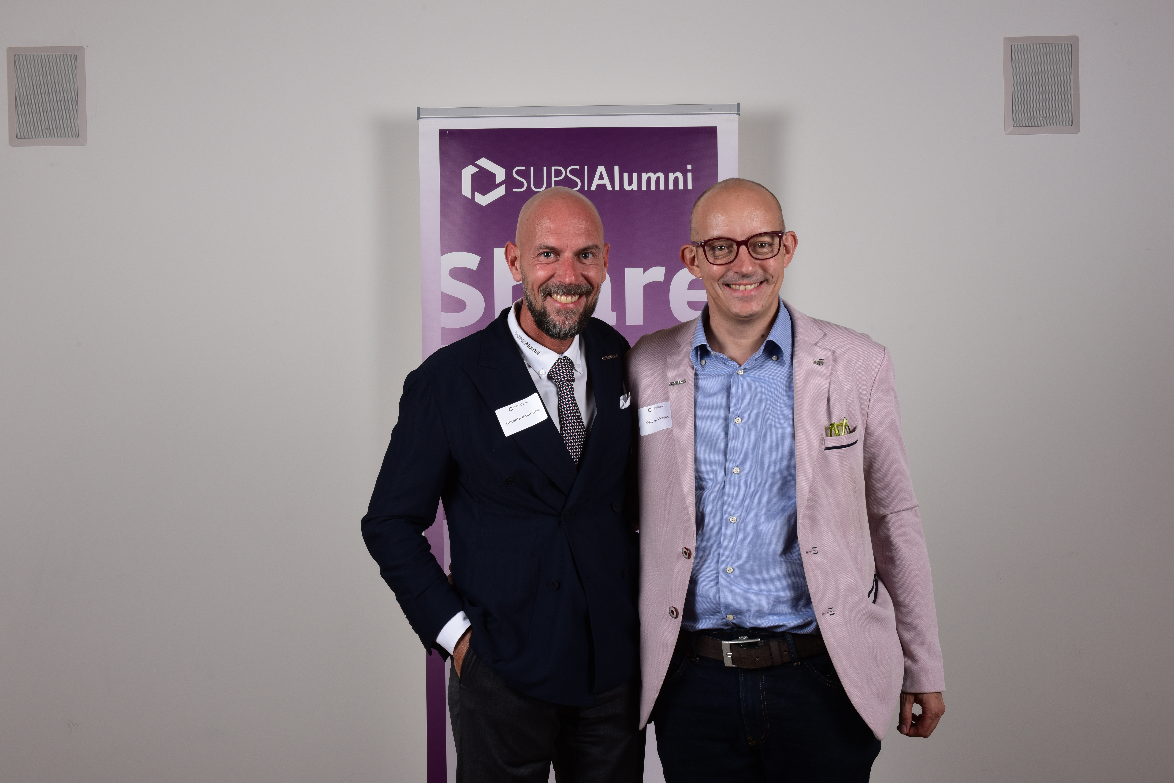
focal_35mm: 38
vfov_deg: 35.1
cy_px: 392
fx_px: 1240
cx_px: 587
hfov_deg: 50.7
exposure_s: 1/125
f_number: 13
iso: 250
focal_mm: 38
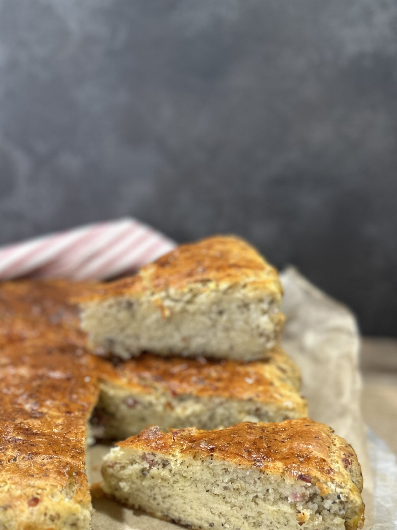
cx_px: 103
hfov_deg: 36.0
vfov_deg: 46.1
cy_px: 398
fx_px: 597
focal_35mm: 39
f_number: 1.78
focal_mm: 6.86
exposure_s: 1/100
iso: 125
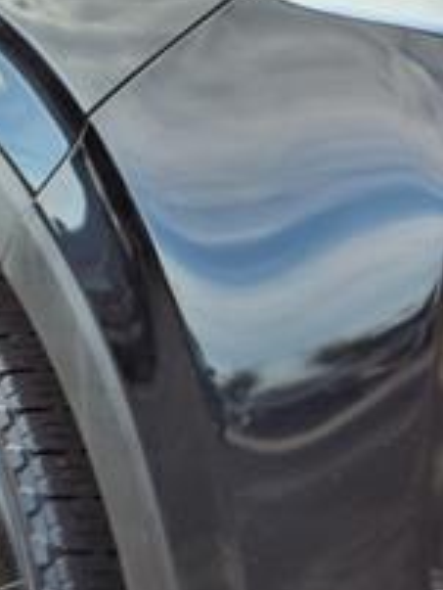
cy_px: 402
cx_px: 634
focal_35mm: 86
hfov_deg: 16.0
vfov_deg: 22.6
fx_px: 1466
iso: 40
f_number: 1.9
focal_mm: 3.58
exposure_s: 1/556
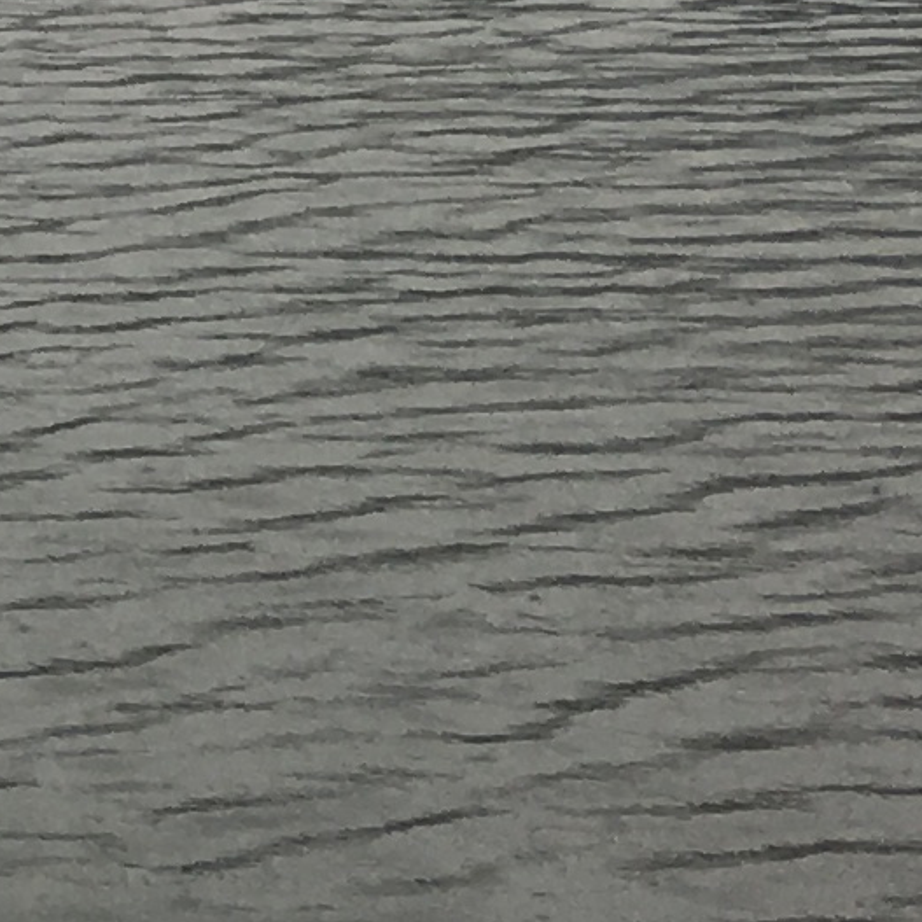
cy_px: -932
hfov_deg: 7.7
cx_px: -1872
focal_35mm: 196
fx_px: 5906
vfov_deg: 8.5
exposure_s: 1/119
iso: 25
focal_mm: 4.15
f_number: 2.2
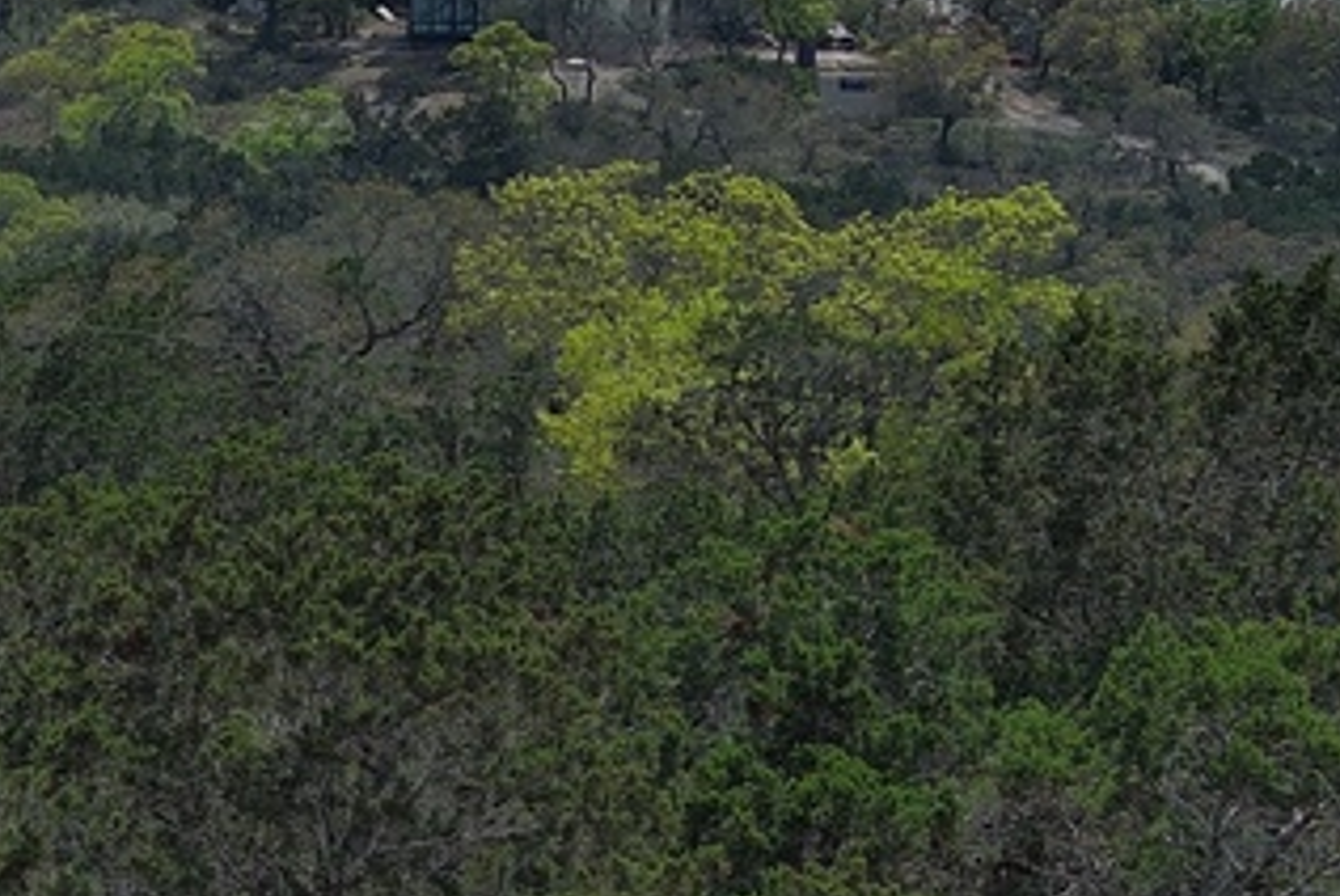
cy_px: 761
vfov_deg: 9.3
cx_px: -237
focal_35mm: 148
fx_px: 5514
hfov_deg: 13.5
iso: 102
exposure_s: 1/3115
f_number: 2.8
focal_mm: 10.57
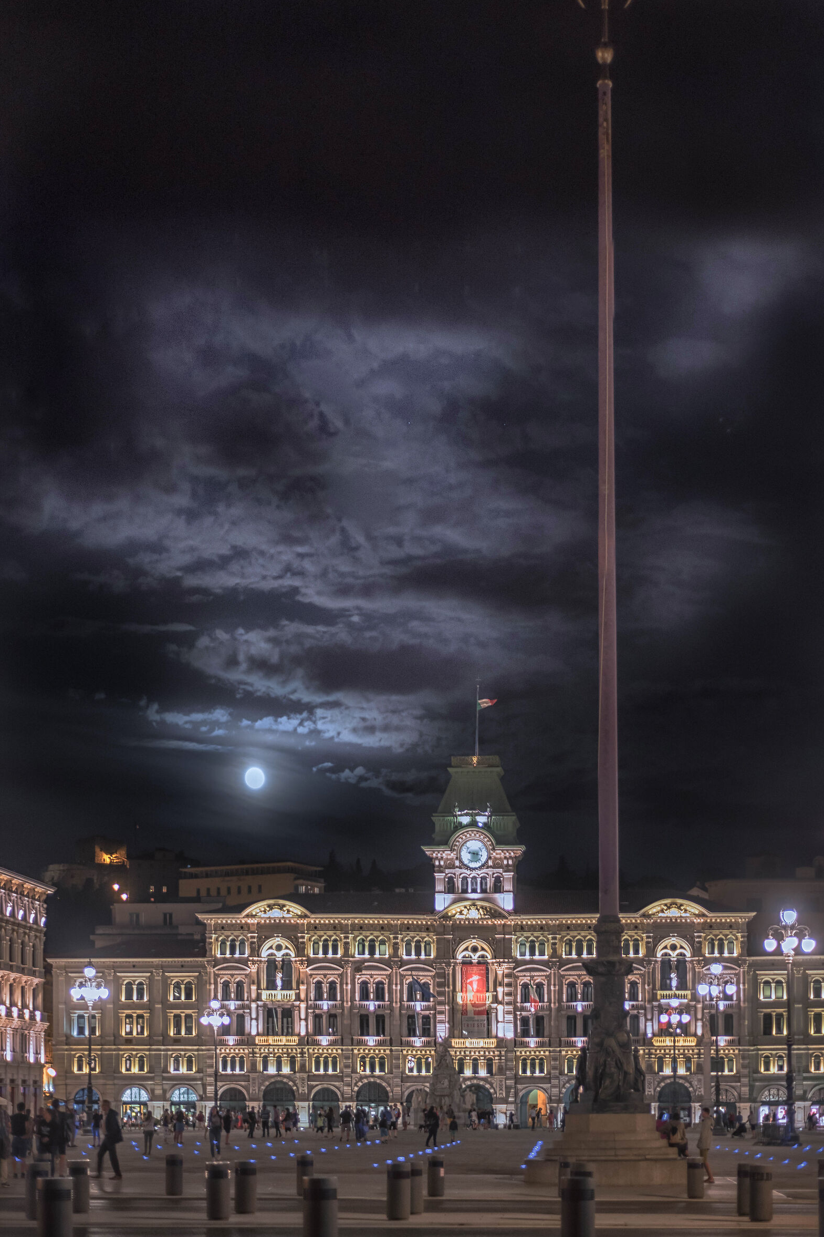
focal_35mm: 51
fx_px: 1751
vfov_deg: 38.9
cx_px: 416
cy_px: 612
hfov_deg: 26.5
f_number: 2.5
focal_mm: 50
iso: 500
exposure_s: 1/25
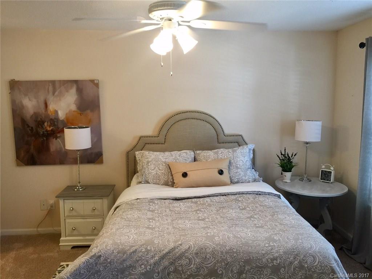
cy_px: 140
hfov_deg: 61.7
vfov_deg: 48.2
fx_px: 312
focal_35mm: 29
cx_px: 186
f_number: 2.2
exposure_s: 1/15
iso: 40
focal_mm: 4.15
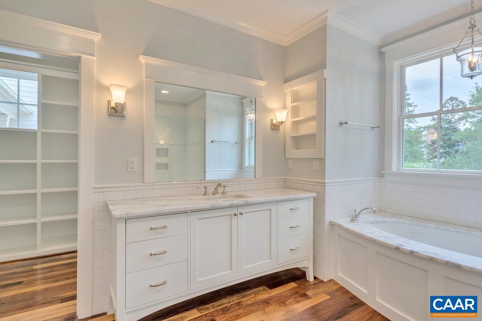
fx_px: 241
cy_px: 160
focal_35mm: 18
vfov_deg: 67.3
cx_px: 241
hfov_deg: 90.0
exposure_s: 1/40
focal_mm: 12
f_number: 9
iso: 400
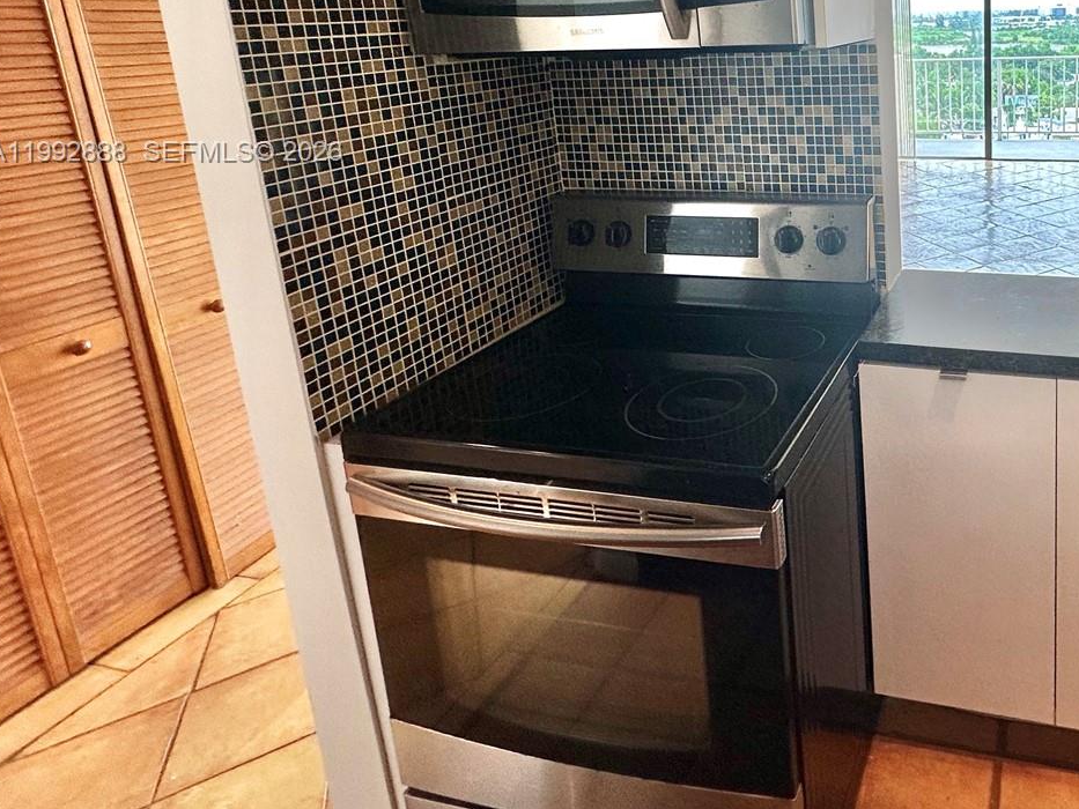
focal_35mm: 24
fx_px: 748
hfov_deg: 63.4
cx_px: 908
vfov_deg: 52.8
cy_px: 154
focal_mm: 2.22
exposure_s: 1/123
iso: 40
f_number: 2.2
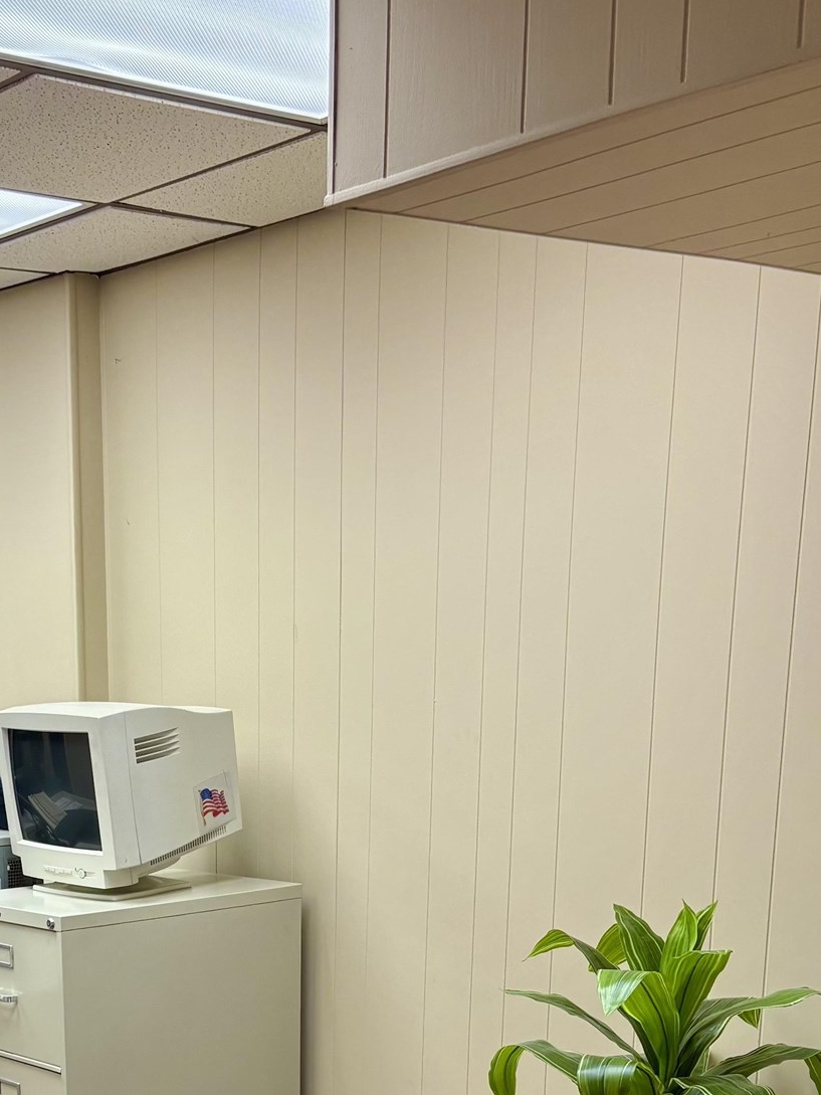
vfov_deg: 31.7
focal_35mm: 55
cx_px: 104
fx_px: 1739
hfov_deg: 25.8
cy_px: 1146
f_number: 1.6
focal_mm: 5.96
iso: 80
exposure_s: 1/120
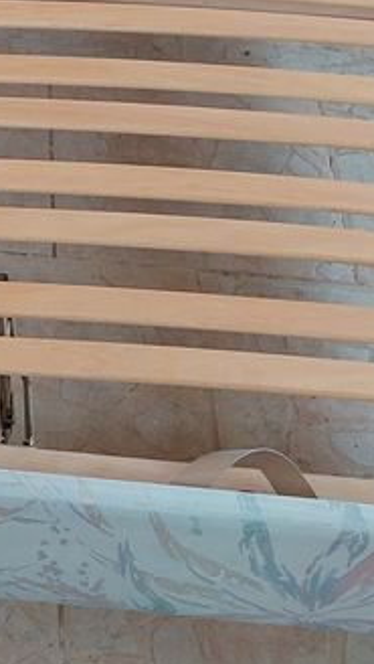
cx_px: -237
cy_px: 326
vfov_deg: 25.6
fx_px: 1460
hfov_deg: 13.5
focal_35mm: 83
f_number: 1.8
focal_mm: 5.23
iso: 250
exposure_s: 1/100
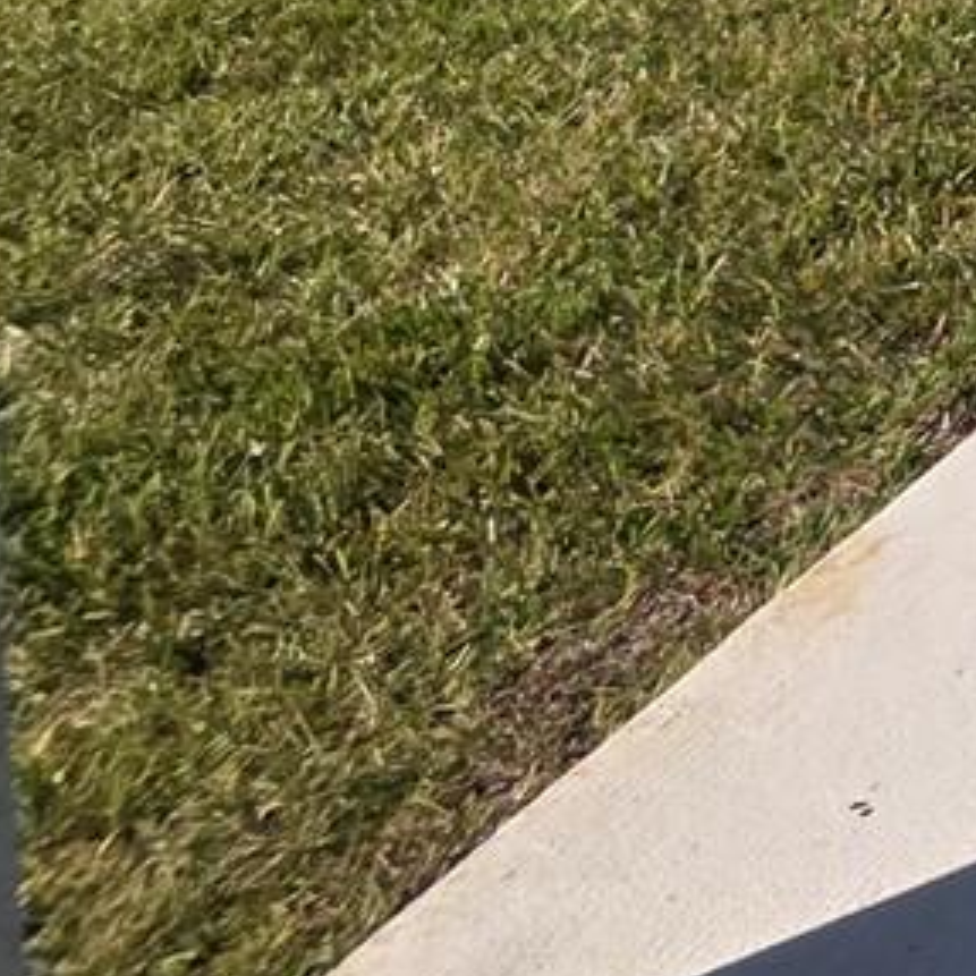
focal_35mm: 64
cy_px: -663
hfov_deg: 13.2
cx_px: 2622
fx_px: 2042
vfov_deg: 20.8
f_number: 1.9
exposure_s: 1/3953
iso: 40
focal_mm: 2.2
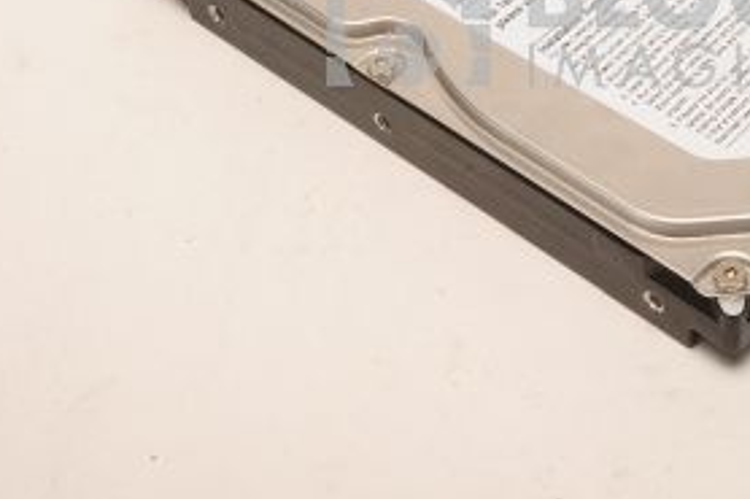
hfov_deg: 18.8
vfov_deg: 12.5
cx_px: 596
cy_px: 23
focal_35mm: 108
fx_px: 2249
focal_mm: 50
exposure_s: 1/125
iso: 320
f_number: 20
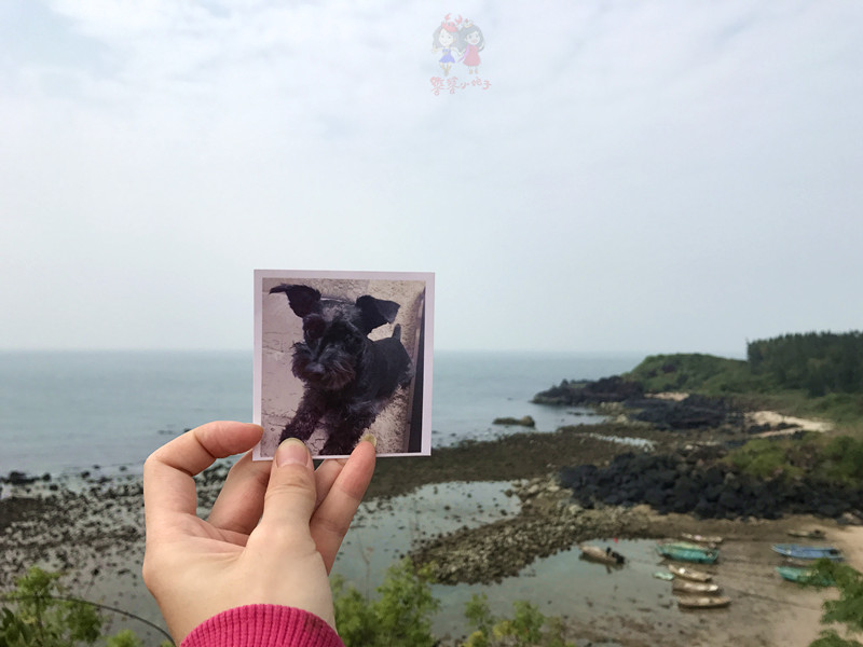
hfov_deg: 63.4
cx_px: 432
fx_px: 698
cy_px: 324
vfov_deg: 49.7
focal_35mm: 28
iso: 20
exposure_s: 1/3195
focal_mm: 3.99
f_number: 1.8
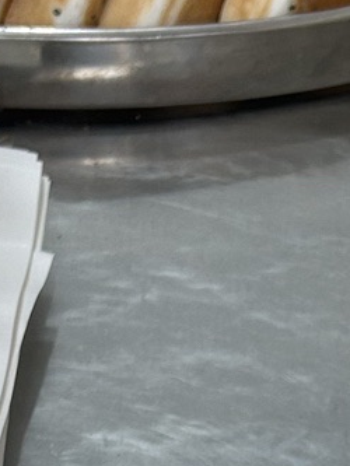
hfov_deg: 9.4
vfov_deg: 11.8
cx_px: 358
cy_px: 809
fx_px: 2102
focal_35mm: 156
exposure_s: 1/100
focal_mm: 5.7
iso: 64
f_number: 1.5
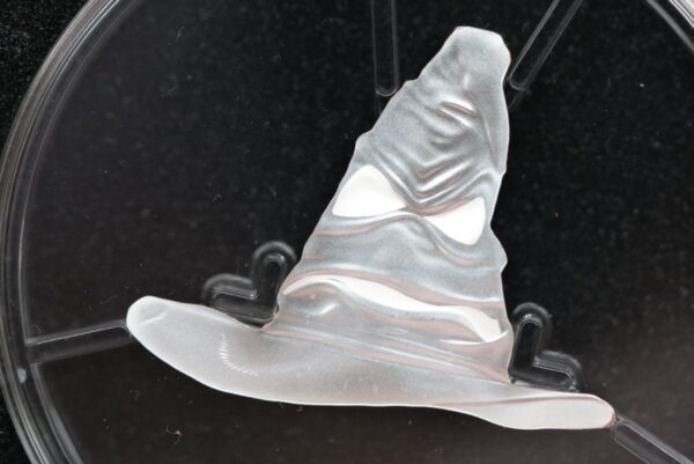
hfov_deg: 15.2
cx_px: 347
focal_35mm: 135
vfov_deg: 10.2
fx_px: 2604
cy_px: 232
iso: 3200
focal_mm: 90
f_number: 2.8
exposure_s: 1/160
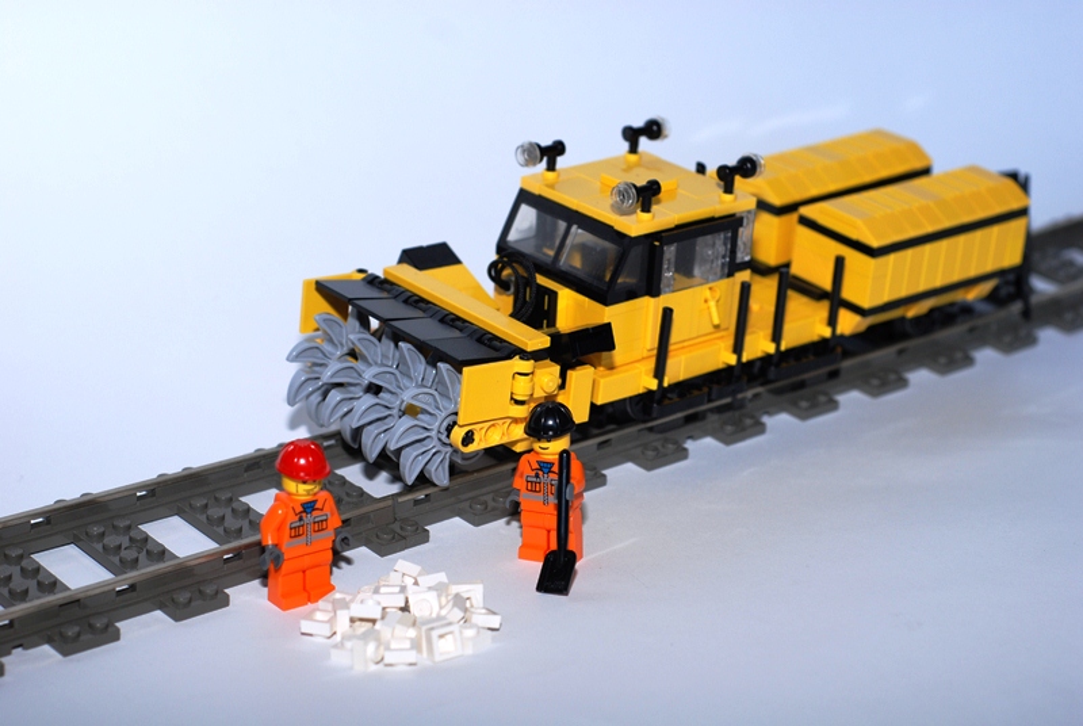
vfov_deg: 18.2
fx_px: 2260
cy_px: 363
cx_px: 542
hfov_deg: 27.0
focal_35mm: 75
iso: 200
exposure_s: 1/125
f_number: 5.6
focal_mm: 50
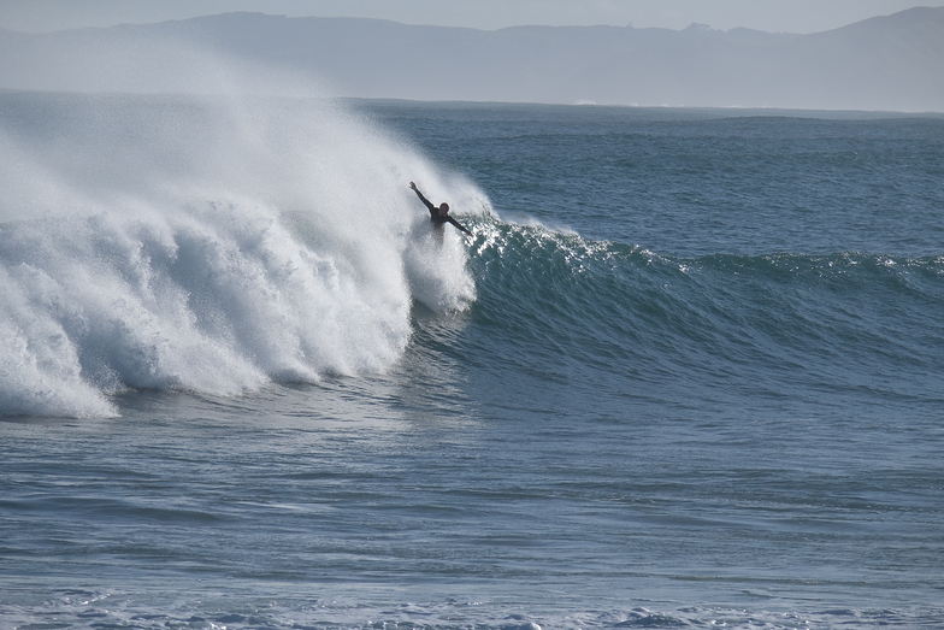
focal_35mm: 345
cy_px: 315
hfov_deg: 6.0
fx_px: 9048
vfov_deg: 4.0
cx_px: 472
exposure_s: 1/1600
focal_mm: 230
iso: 200
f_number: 6.7
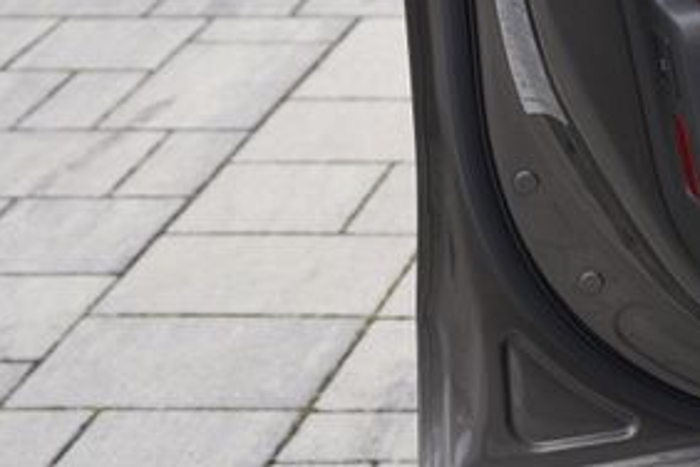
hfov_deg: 13.2
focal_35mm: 145
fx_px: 2819
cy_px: -309
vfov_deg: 9.1
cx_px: 1129
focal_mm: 40
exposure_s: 1/100
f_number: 4.5
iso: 100
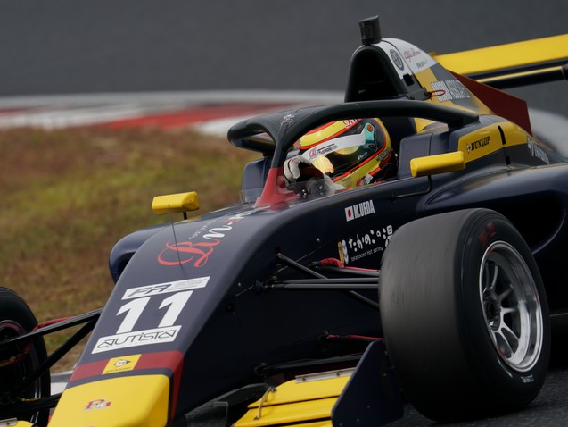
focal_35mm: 652
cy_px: 214
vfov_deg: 2.3
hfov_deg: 3.0
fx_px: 10700
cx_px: 253
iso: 200
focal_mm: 600
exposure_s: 1/800
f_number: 7.1
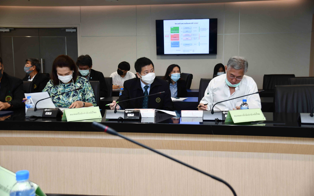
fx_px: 342
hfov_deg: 49.3
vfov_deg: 32.0
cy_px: 91
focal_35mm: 40
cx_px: 157
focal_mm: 26
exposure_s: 1/60
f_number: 4
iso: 320
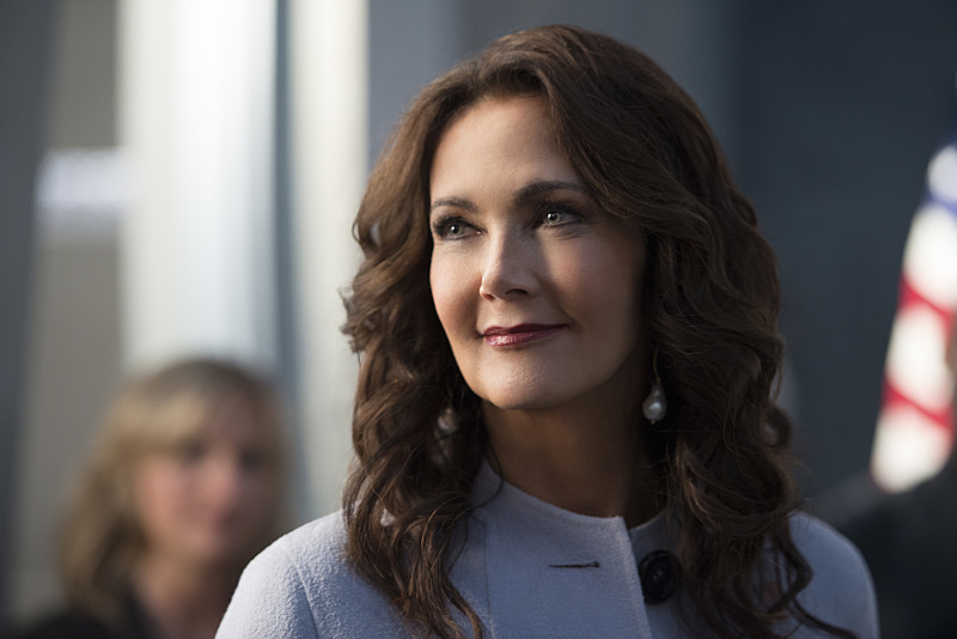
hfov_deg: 14.6
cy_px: 320
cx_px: 478
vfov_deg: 9.8
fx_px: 3723
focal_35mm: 140
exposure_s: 1/160
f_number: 2.8
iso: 1600
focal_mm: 140
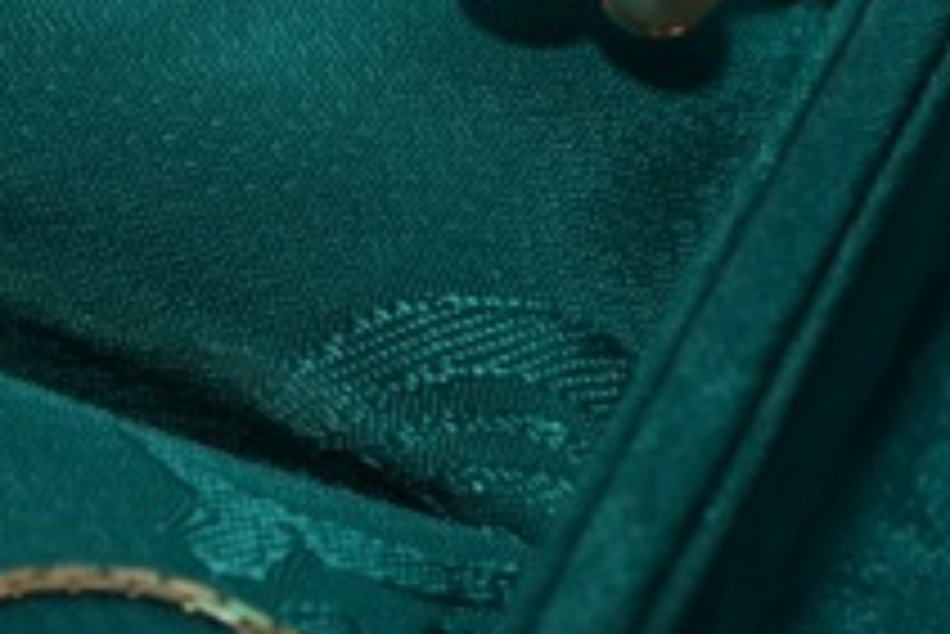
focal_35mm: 251
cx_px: 225
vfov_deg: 5.5
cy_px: -182
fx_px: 6615
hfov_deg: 8.2
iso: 800
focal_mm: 55
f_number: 5.6
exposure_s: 1/125
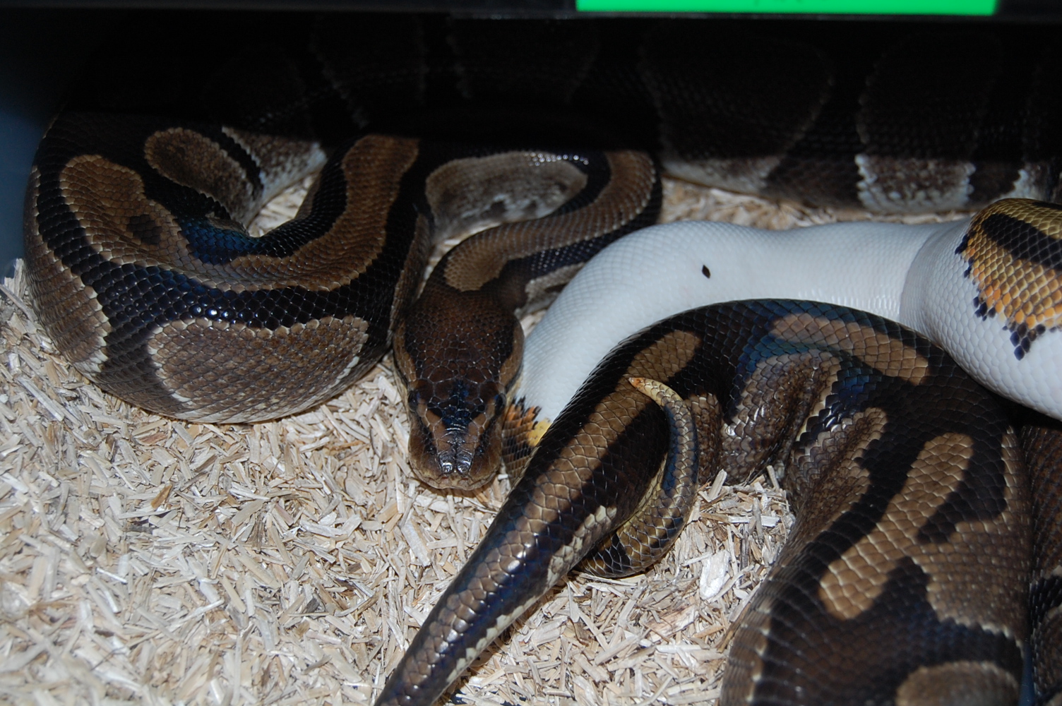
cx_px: 531
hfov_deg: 35.1
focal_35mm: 57
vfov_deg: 23.7
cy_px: 353
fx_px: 1680
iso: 400
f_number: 4.8
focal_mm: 38
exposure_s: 1/60
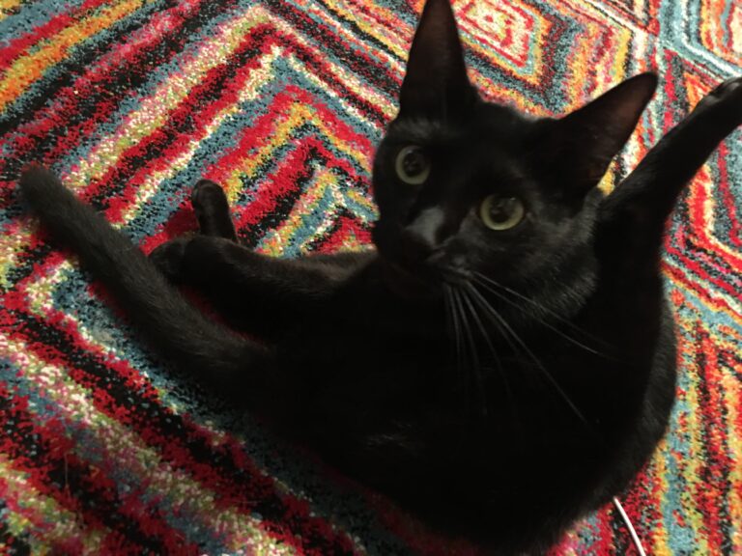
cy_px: 278
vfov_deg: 48.2
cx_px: 371
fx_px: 622
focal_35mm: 29
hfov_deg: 61.7
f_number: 2.2
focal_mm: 4.15
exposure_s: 1/4
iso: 125
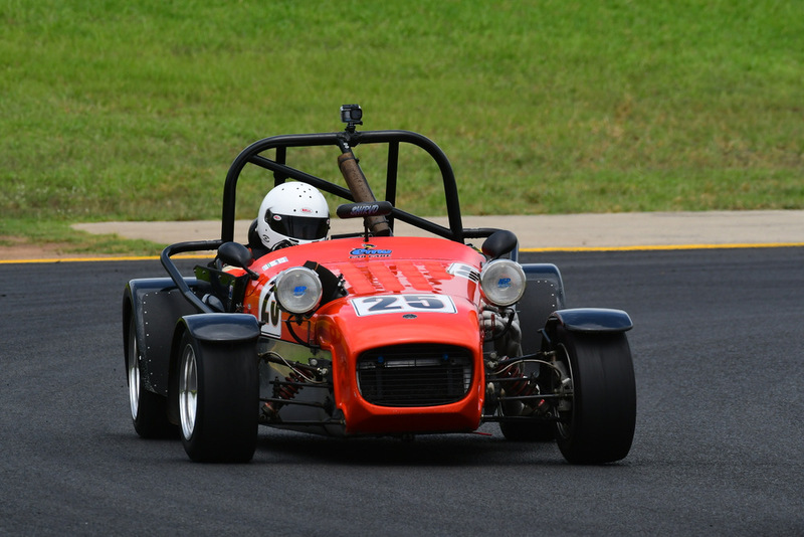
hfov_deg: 3.4
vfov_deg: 2.2
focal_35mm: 615
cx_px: 402
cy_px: 268
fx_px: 13739
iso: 400
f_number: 11
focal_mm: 410
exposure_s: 1/640
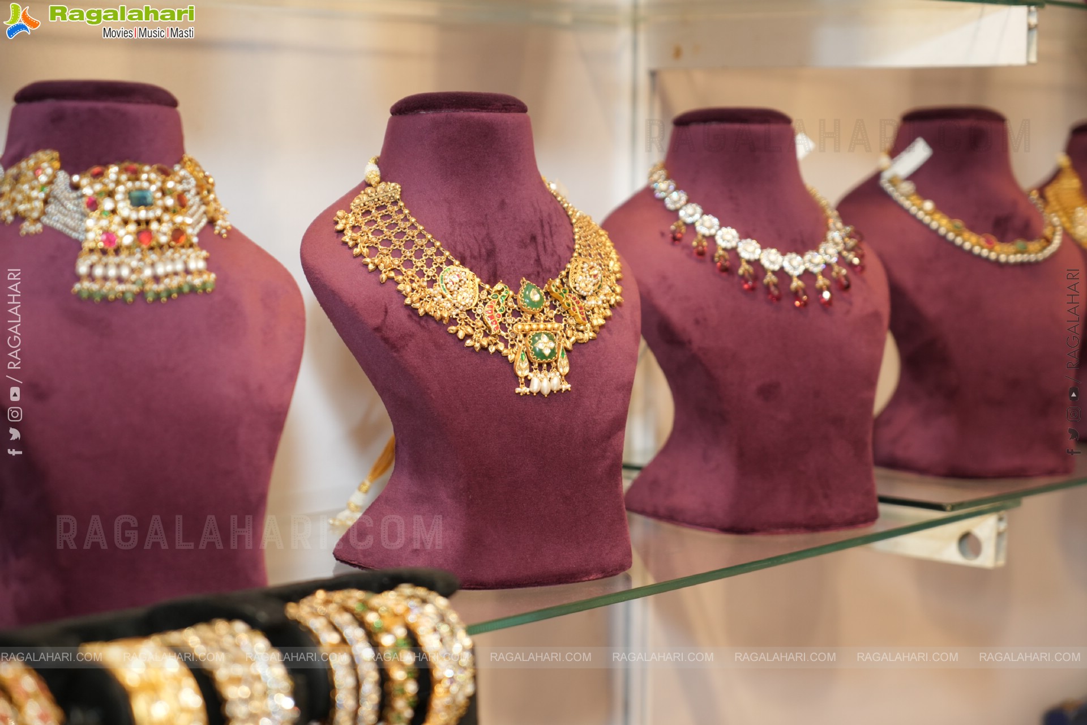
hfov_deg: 28.8
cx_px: 544
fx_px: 2113
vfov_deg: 19.5
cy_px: 362
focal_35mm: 70
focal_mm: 70
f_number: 5
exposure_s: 1/160
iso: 1000
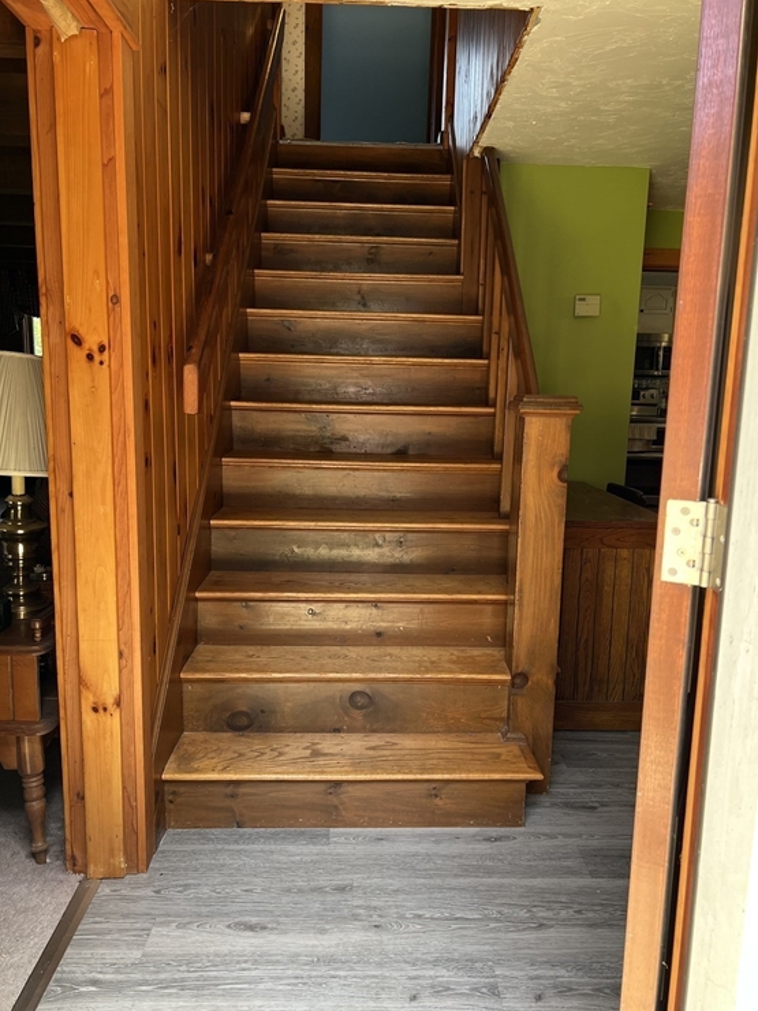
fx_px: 788
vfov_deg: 65.3
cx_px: 391
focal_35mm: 27
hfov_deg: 51.3
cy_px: 512
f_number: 1.5
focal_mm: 5.7
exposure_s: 1/121
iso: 80
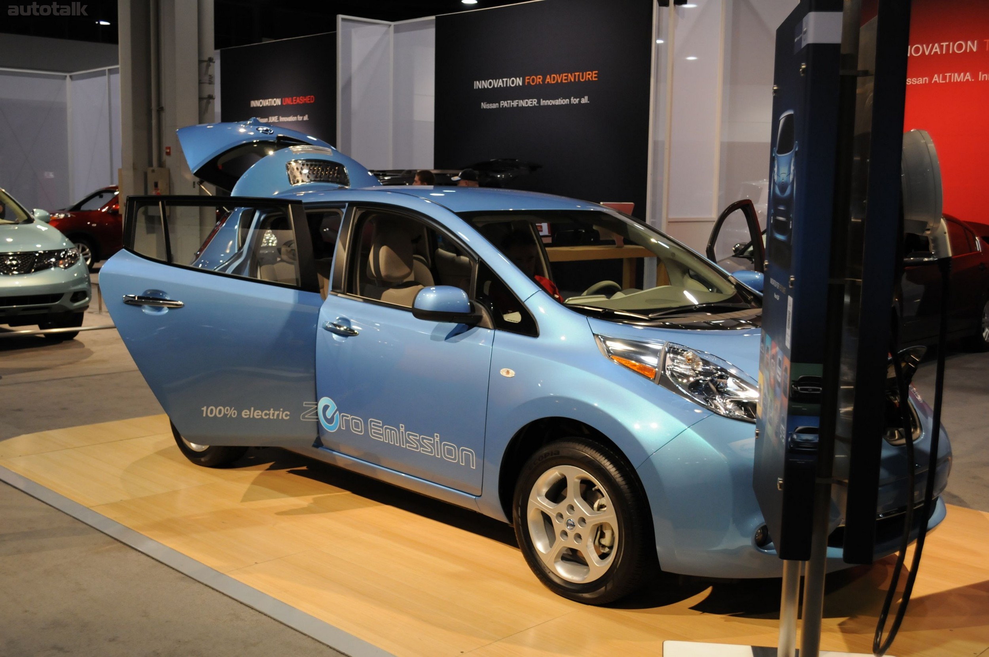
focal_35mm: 39
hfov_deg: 49.6
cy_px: 328
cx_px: 494
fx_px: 1070
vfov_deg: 34.1
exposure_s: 1/100
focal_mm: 26
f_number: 5
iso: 800
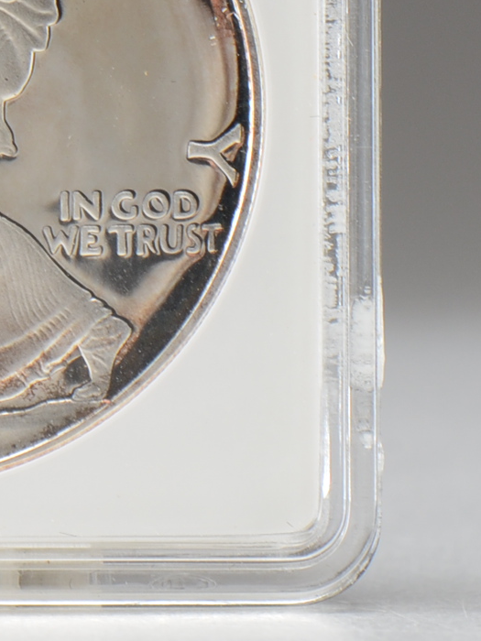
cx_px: -108
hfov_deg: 3.4
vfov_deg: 4.6
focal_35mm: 431
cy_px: -91
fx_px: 7979
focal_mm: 85
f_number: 14
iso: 320
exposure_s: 1/100
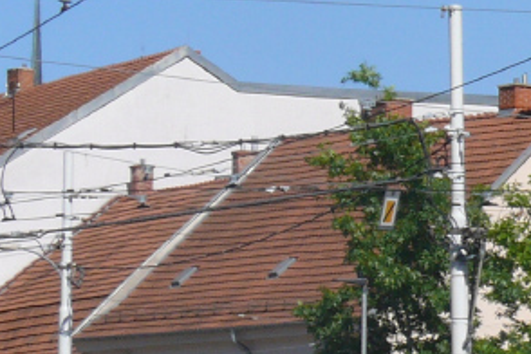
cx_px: 1132
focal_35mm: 331
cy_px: 124
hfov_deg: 6.0
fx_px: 4882
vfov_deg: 4.2
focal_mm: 15.3
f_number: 8
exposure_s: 1/400
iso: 100
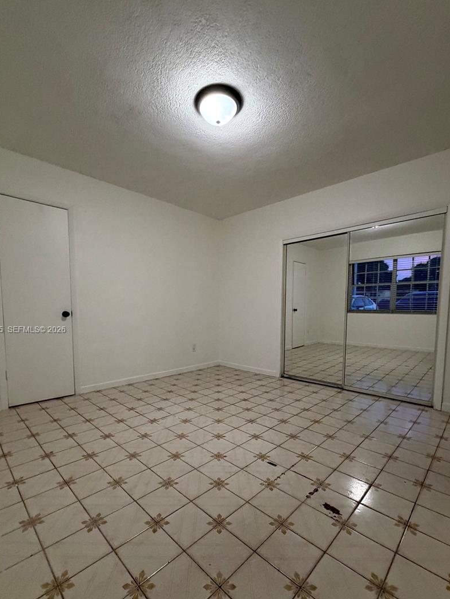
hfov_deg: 78.1
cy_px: 330
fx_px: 277
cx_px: 217
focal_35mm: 16
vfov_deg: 94.2
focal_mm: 2.22
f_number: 2.2
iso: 400
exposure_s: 1/60
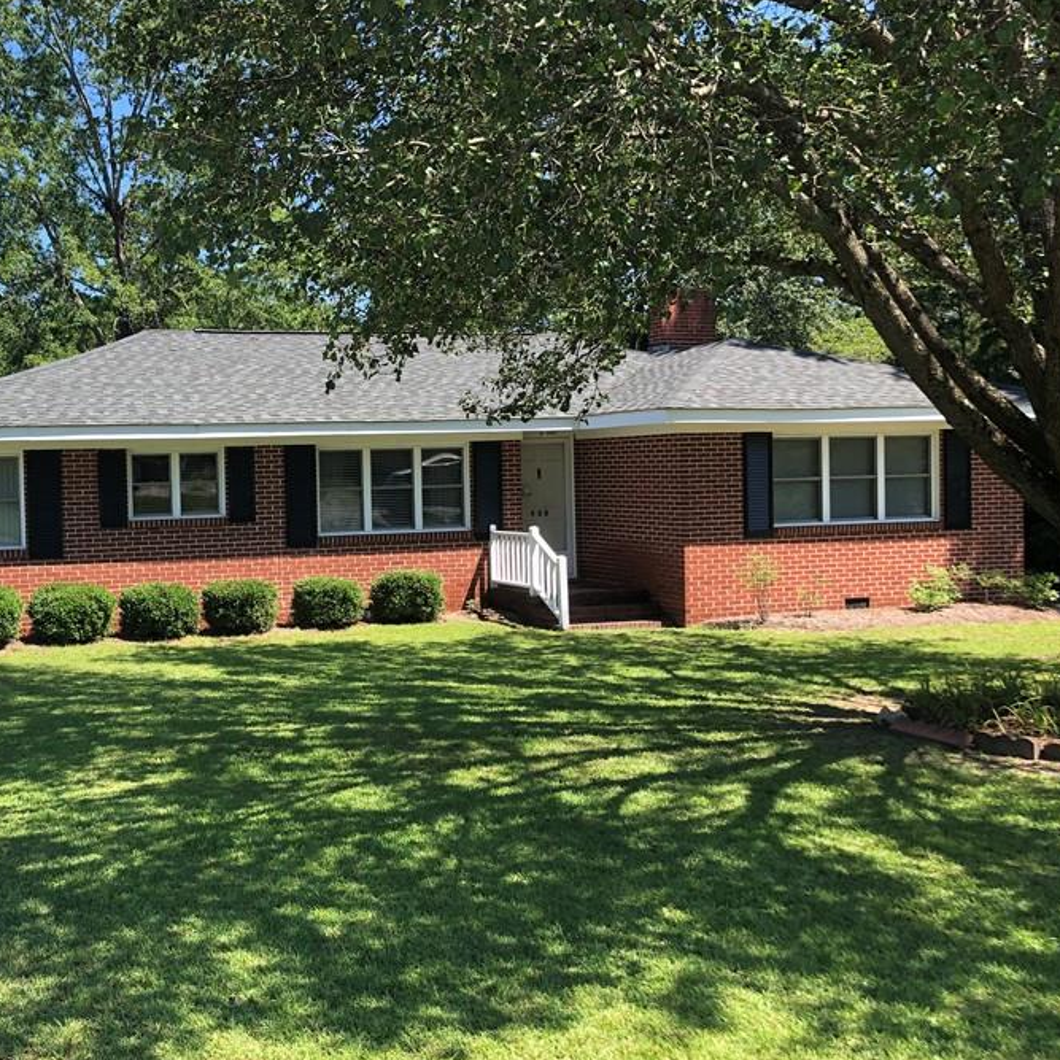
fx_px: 1316
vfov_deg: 43.8
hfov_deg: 42.5
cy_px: 504
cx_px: 269
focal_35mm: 38
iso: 20
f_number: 1.8
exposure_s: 1/592
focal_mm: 3.99
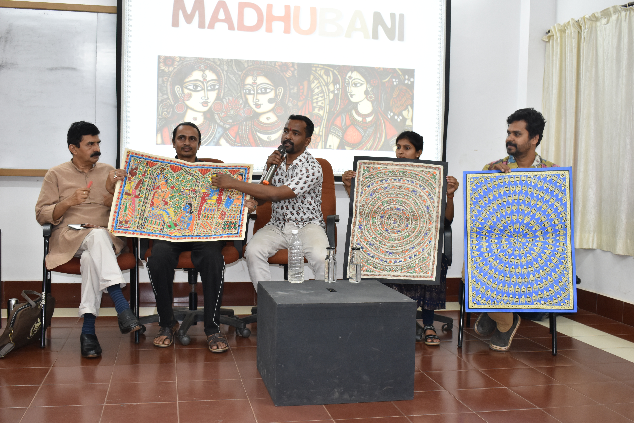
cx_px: 317
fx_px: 687
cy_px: 212
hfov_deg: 49.6
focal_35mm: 39
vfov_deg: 34.2
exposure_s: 1/30
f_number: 5.6
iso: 800
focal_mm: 26
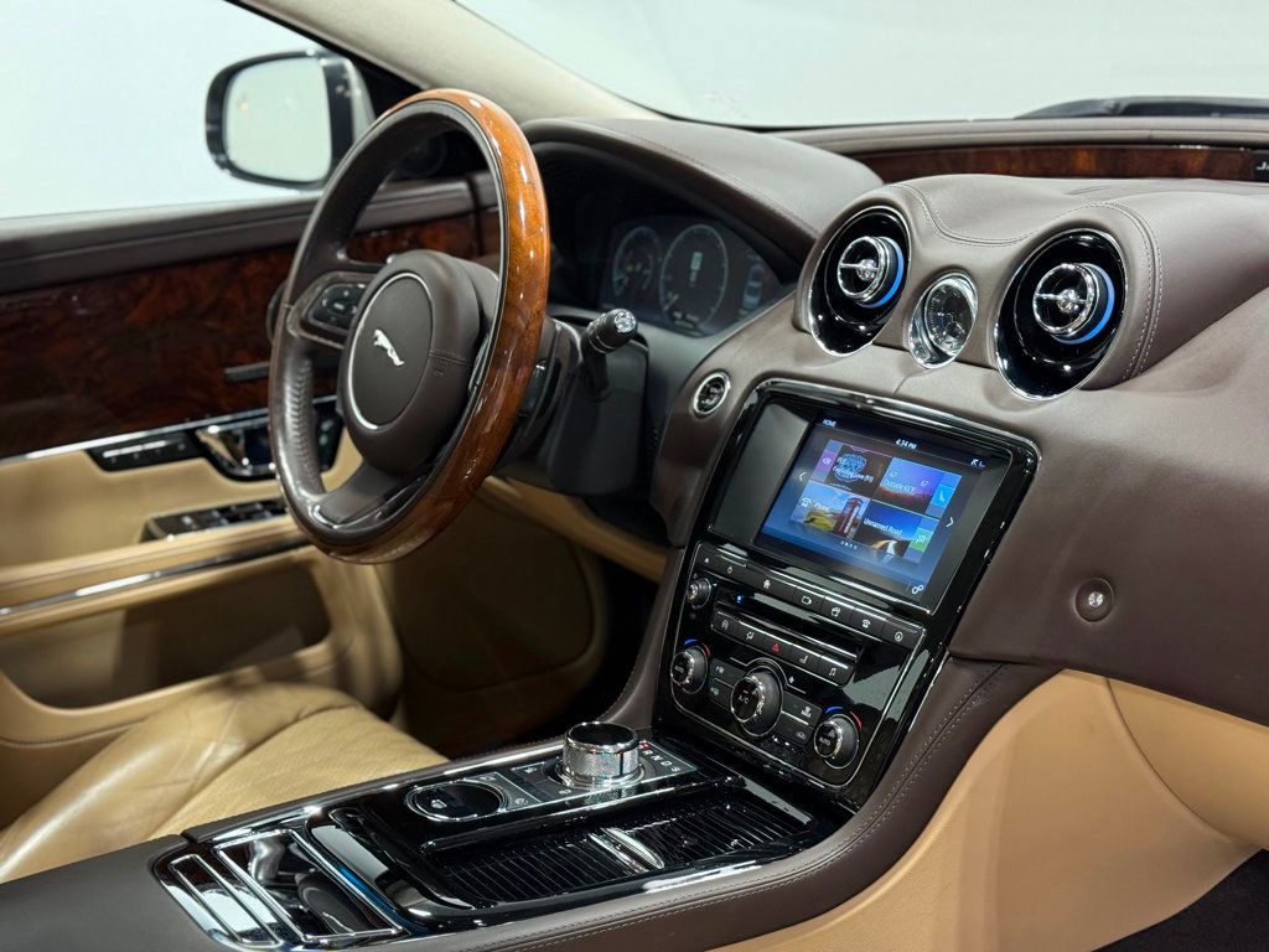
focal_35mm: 48
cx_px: 634
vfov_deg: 30.3
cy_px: 476
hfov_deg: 39.7
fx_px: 1760
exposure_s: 1/120
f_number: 1.78
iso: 320
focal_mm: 6.76
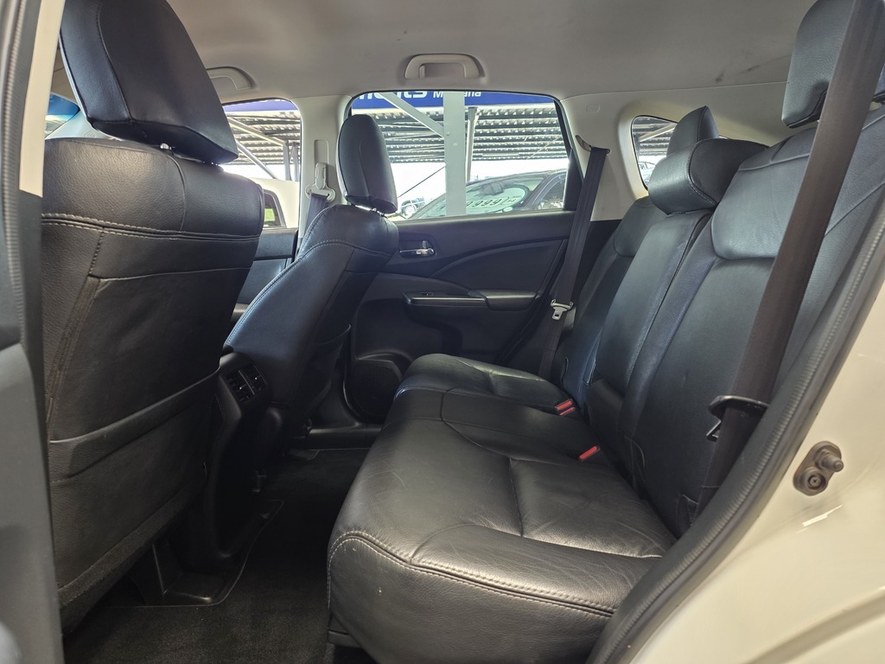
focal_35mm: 23
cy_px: 332
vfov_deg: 58.9
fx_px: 588
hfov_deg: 73.9
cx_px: 442
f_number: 1.7
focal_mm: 6.25
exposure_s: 1/100
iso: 250
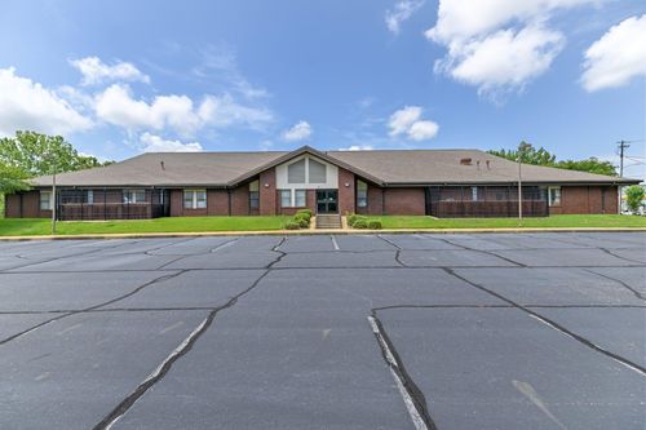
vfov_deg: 77.3
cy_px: 215
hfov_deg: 100.4
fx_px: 269
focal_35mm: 15
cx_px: 323
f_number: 4
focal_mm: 15
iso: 250
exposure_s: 1/800
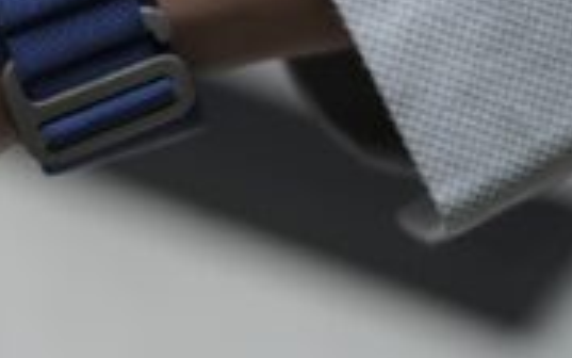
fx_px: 3197
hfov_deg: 10.2
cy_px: -8
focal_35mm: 205
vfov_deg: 6.4
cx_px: 67
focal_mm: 90
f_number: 4
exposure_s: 1/200
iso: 2500
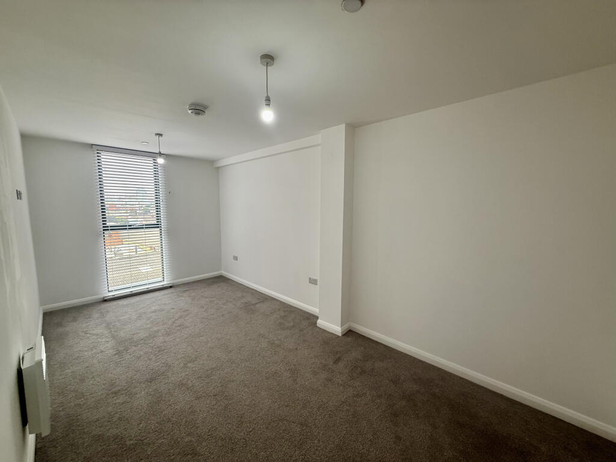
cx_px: 308
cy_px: 231
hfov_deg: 102.1
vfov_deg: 85.7
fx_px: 249
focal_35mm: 14
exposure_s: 1/100
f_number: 2.2
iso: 100
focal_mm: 2.22
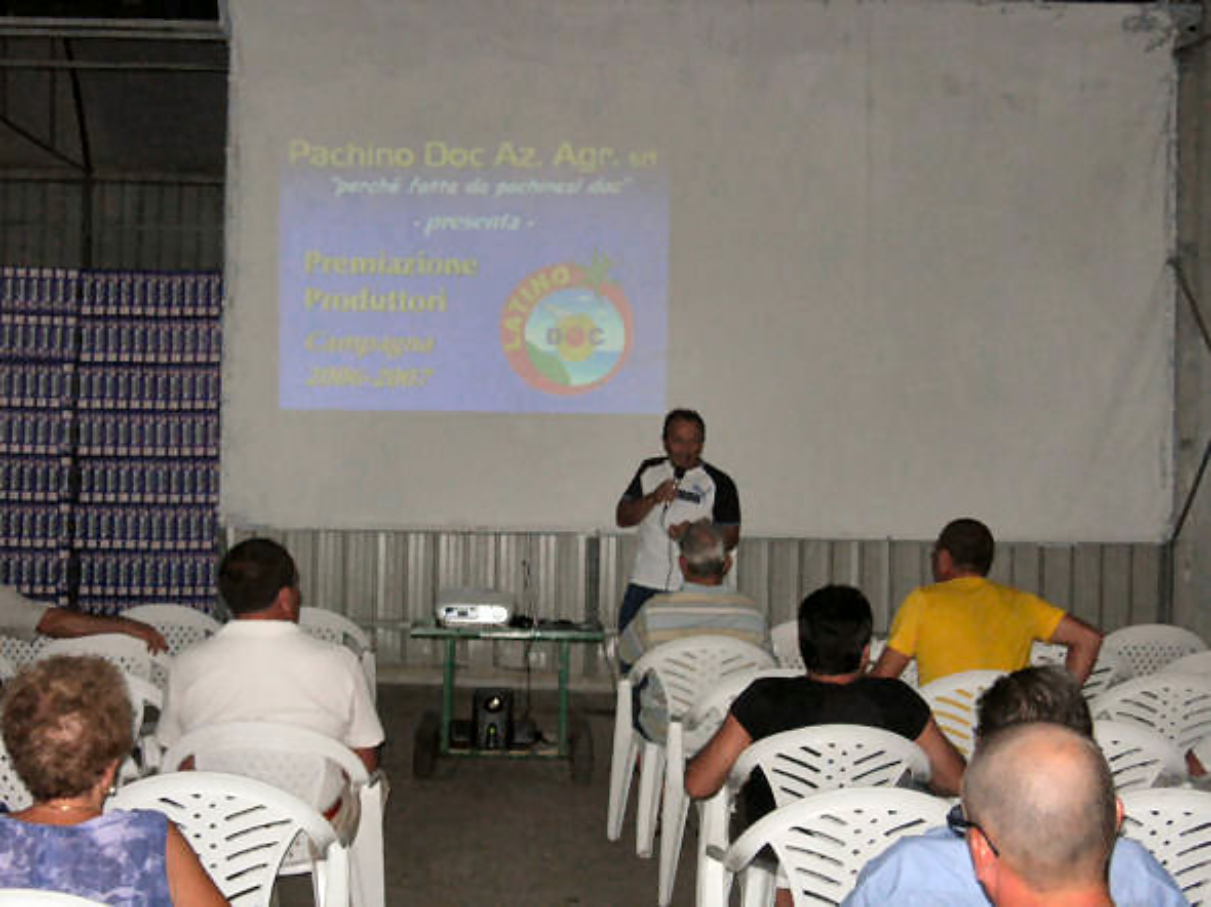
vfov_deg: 20.4
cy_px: 454
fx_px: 2518
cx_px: 606
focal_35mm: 72
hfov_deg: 27.0
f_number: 3.7
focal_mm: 14.9
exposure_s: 1/60.1
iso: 200
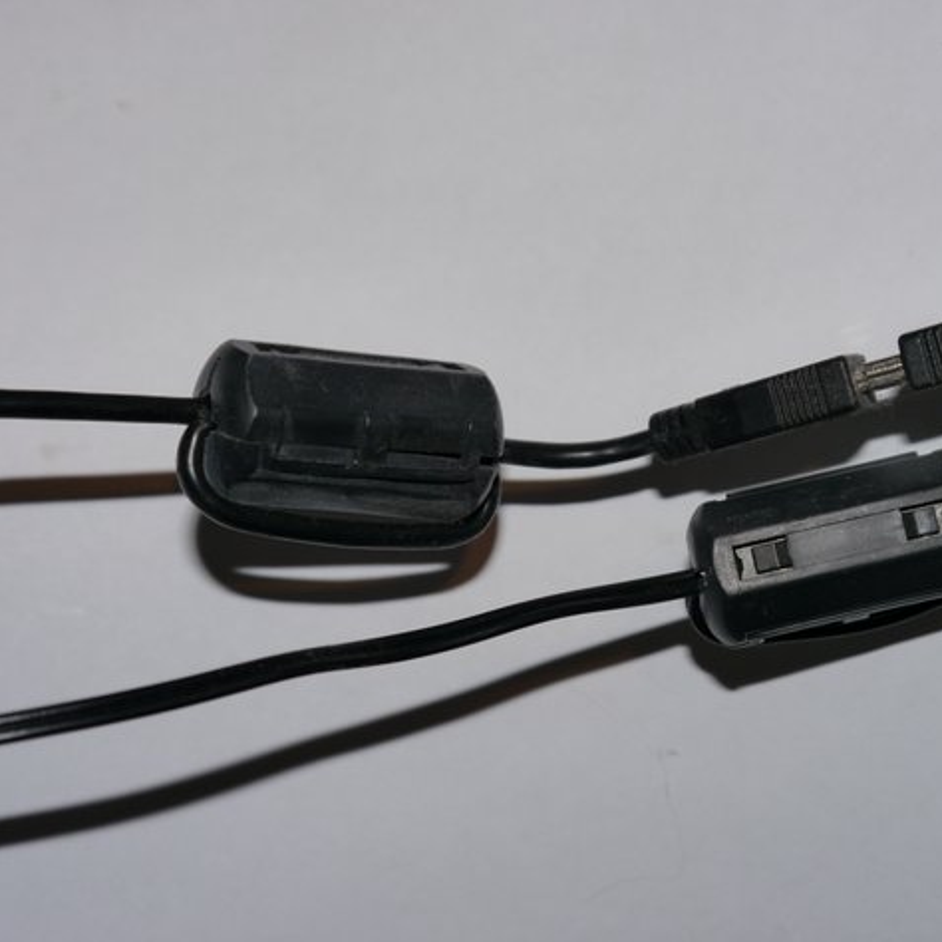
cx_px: 586
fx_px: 1909
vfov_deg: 27.7
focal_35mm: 62
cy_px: 469
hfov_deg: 27.6
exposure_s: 1/125
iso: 160
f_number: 4.7
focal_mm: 26
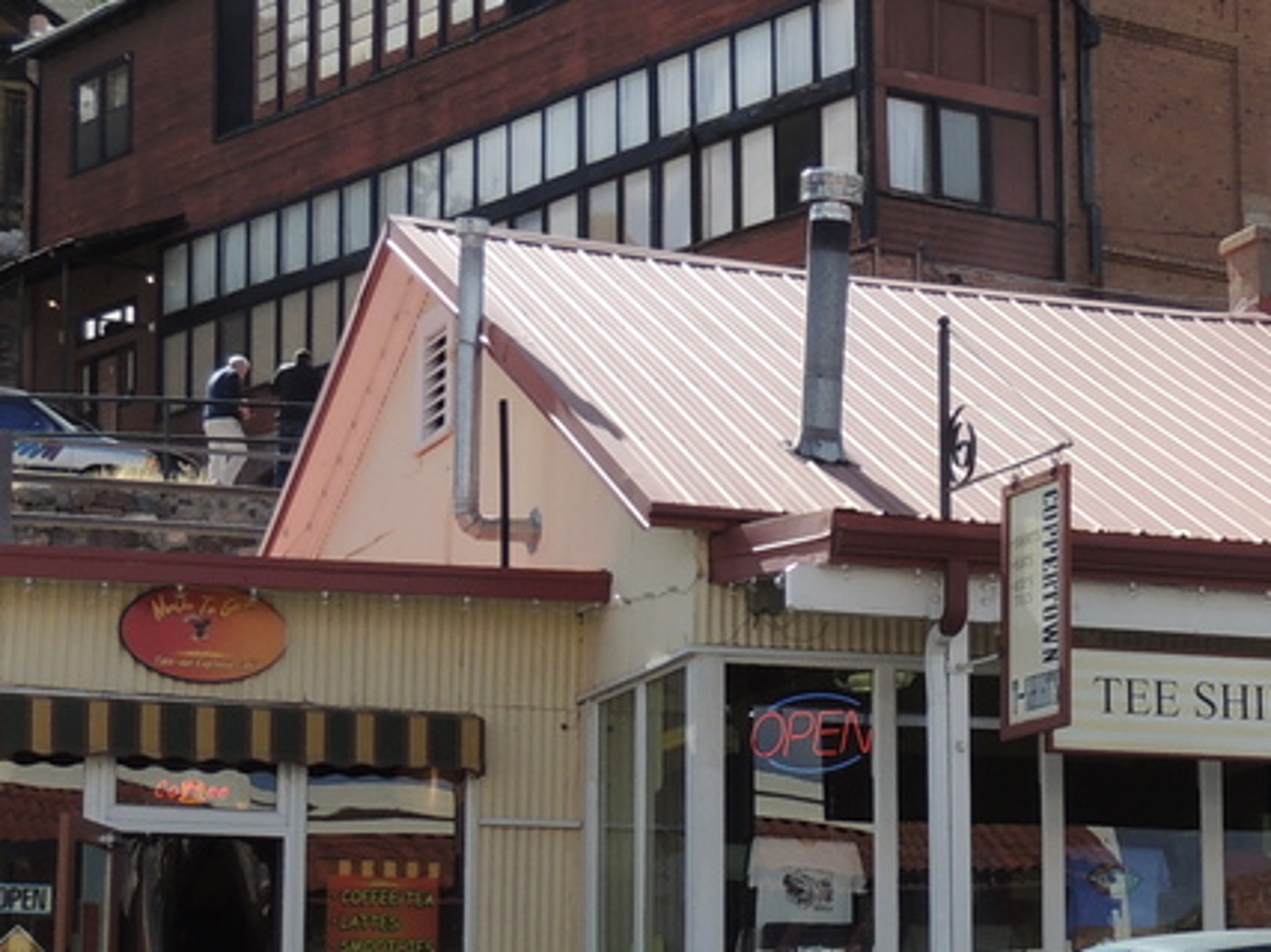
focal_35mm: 105
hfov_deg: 18.1
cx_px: 1348
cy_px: 601
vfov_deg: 14.1
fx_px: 3854
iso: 100
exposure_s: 1/1000
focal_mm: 6.2
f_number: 3.3
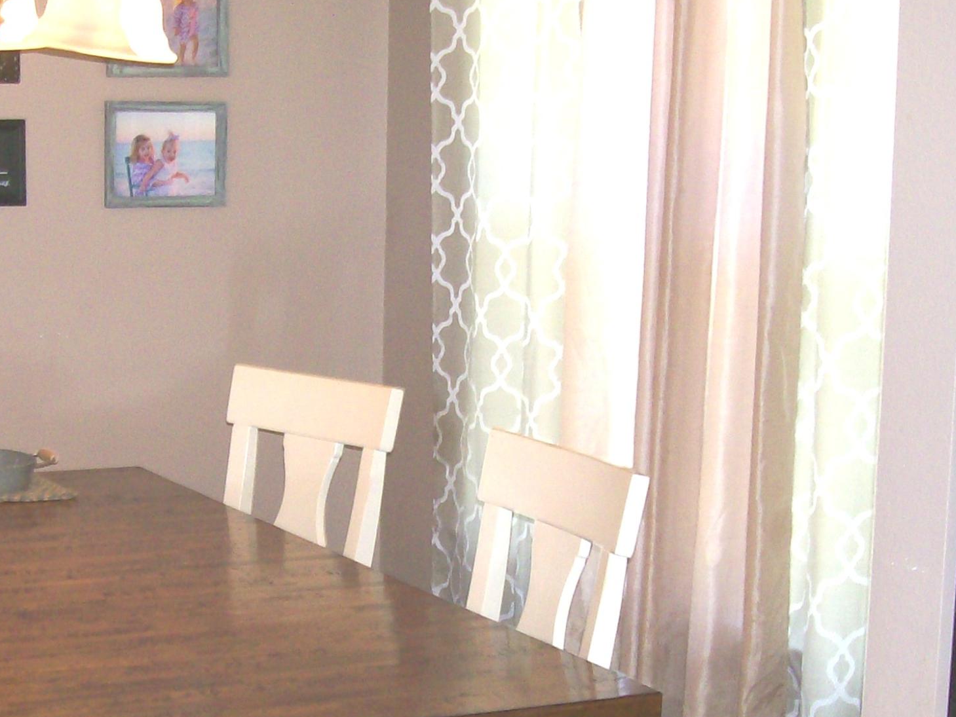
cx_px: 318
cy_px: 520
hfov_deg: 26.2
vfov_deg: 19.8
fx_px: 2044
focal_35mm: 74
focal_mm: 6
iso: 140
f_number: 2.7
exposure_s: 1/64
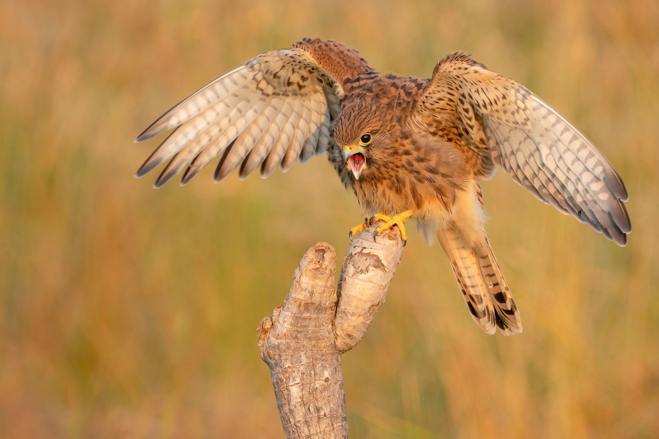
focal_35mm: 829
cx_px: 330
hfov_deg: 2.5
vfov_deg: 1.7
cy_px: 220
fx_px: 15174
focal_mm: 553
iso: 1000
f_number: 6.3
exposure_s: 1/1000
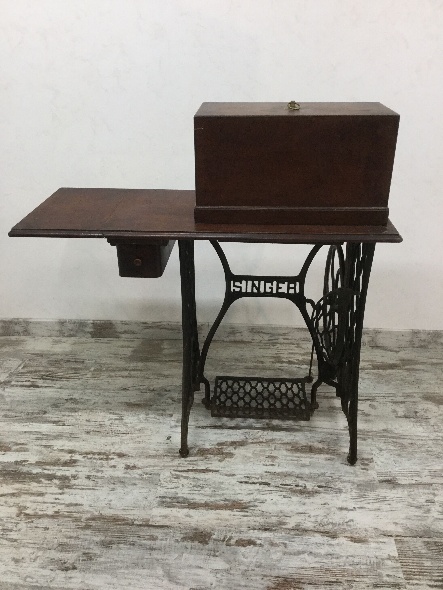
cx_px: 222
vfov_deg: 58.4
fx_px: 529
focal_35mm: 31
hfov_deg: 45.4
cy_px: 295
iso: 64
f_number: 2.4
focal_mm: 3.3
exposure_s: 1/33
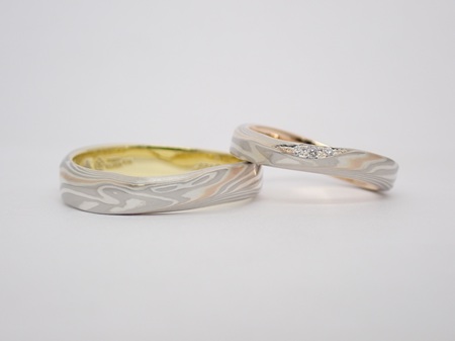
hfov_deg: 23.8
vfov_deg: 18.0
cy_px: 170
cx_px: 228
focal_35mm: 82
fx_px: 1077
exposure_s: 1/125
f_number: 4.3
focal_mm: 14.62
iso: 200
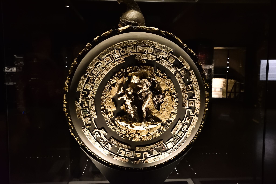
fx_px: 245
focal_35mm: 32
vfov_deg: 41.1
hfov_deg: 58.7
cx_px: 138
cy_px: 92
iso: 12800
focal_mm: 32
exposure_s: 1/8
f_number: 7.1
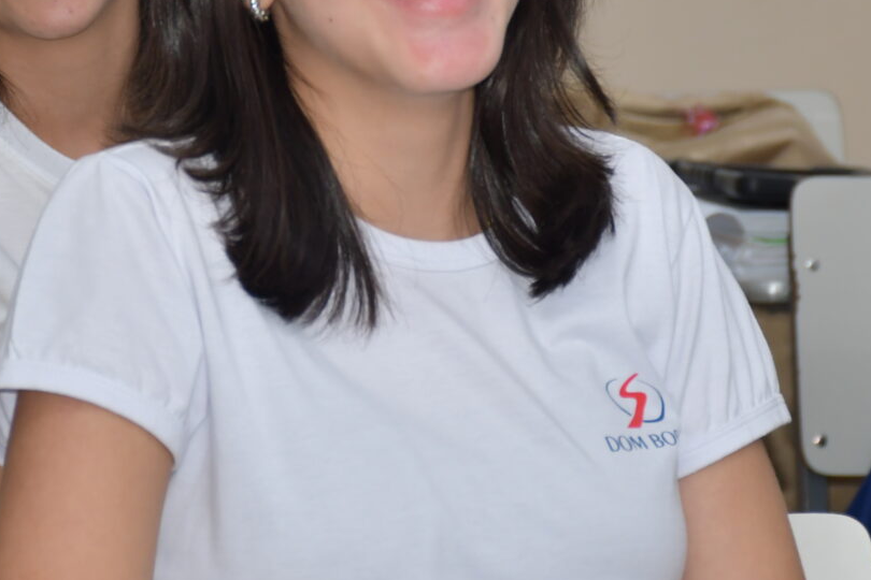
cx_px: 414
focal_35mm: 301
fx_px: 7282
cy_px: 131
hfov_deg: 6.8
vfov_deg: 4.6
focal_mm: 85
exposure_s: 1/60
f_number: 5.3
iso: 500
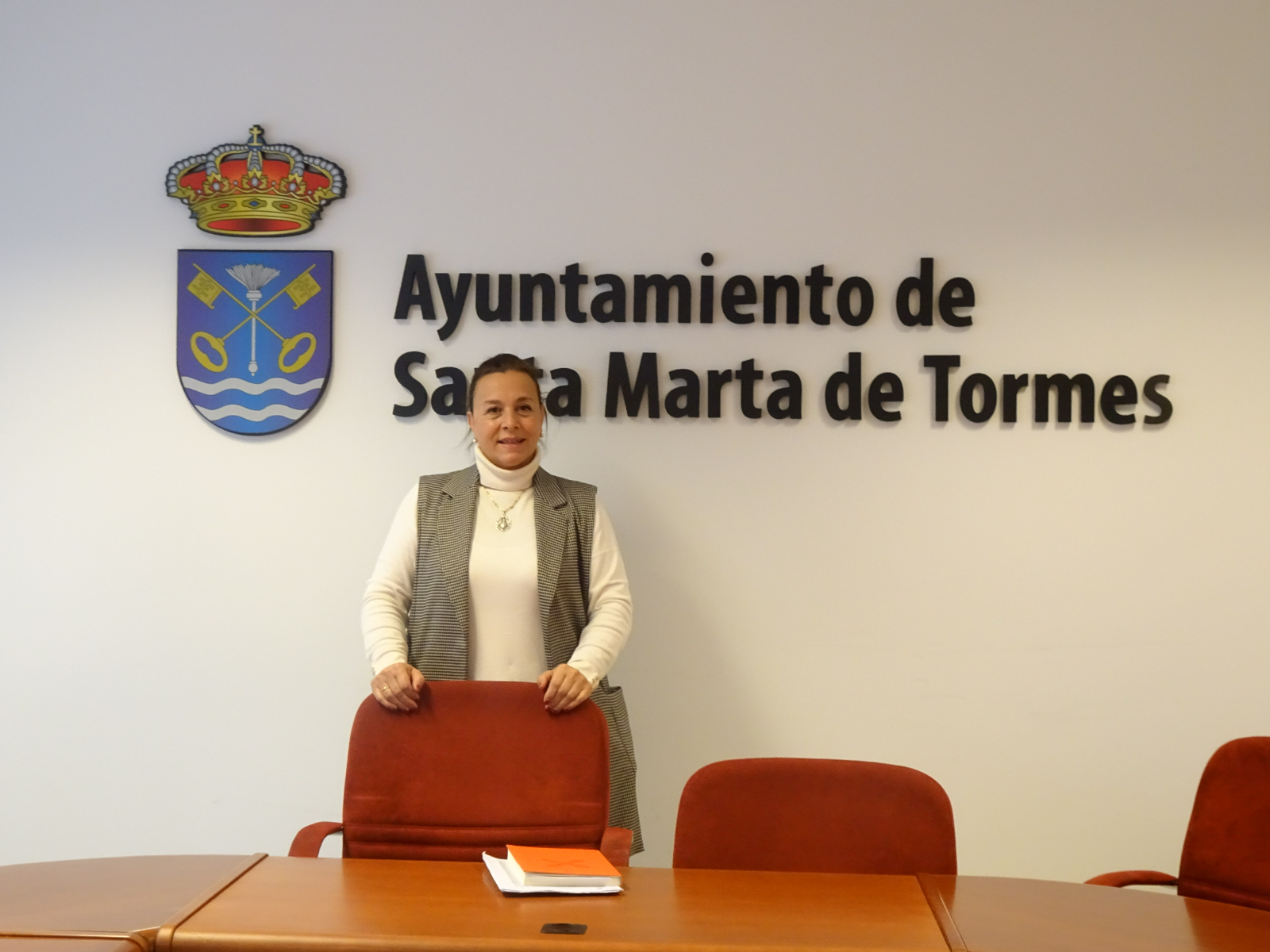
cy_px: 476
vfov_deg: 26.1
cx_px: 635
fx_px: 2055
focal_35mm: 56
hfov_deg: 34.3
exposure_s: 1/25
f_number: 4.5
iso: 800
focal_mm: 9.52
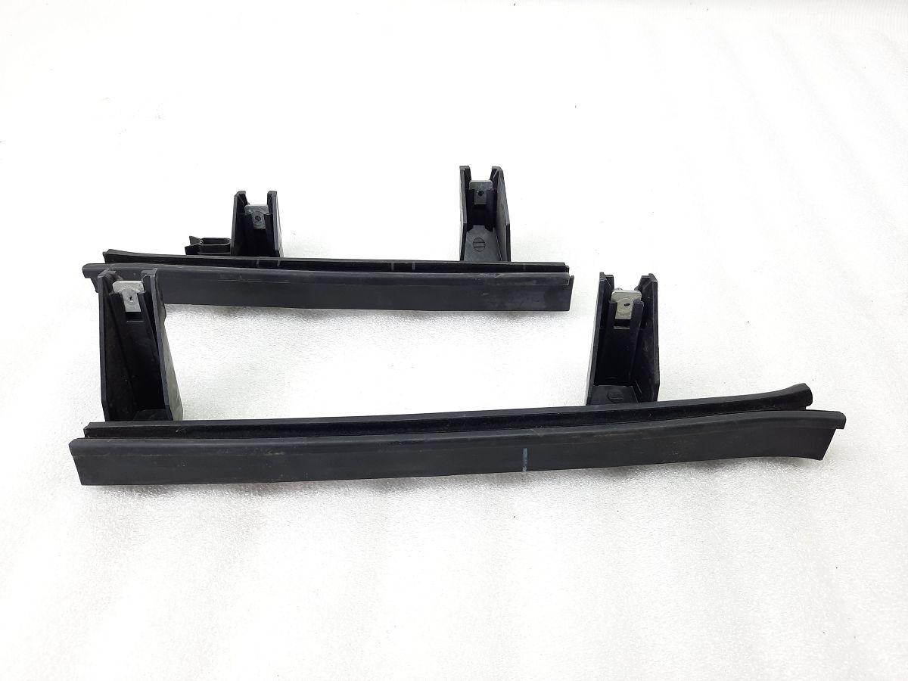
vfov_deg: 54.9
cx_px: 454
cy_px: 340
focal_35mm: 25
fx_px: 656
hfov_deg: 69.4
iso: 100
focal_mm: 4.6
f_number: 2
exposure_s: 1/50
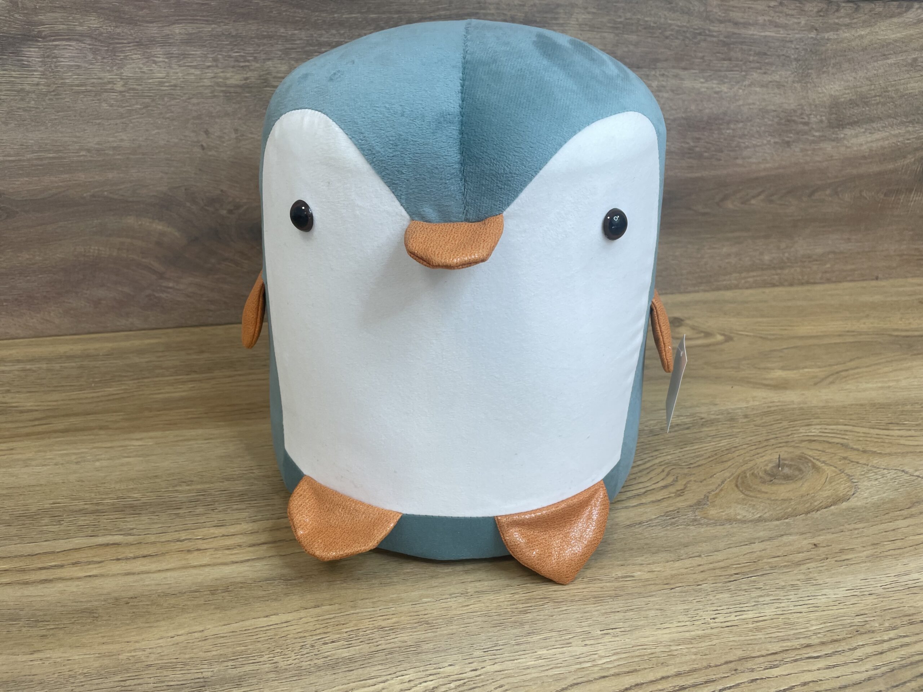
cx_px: 462
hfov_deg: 67.3
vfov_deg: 53.1
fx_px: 693
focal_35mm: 26
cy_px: 346
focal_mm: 4.2
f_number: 1.6
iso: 50
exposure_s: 1/100
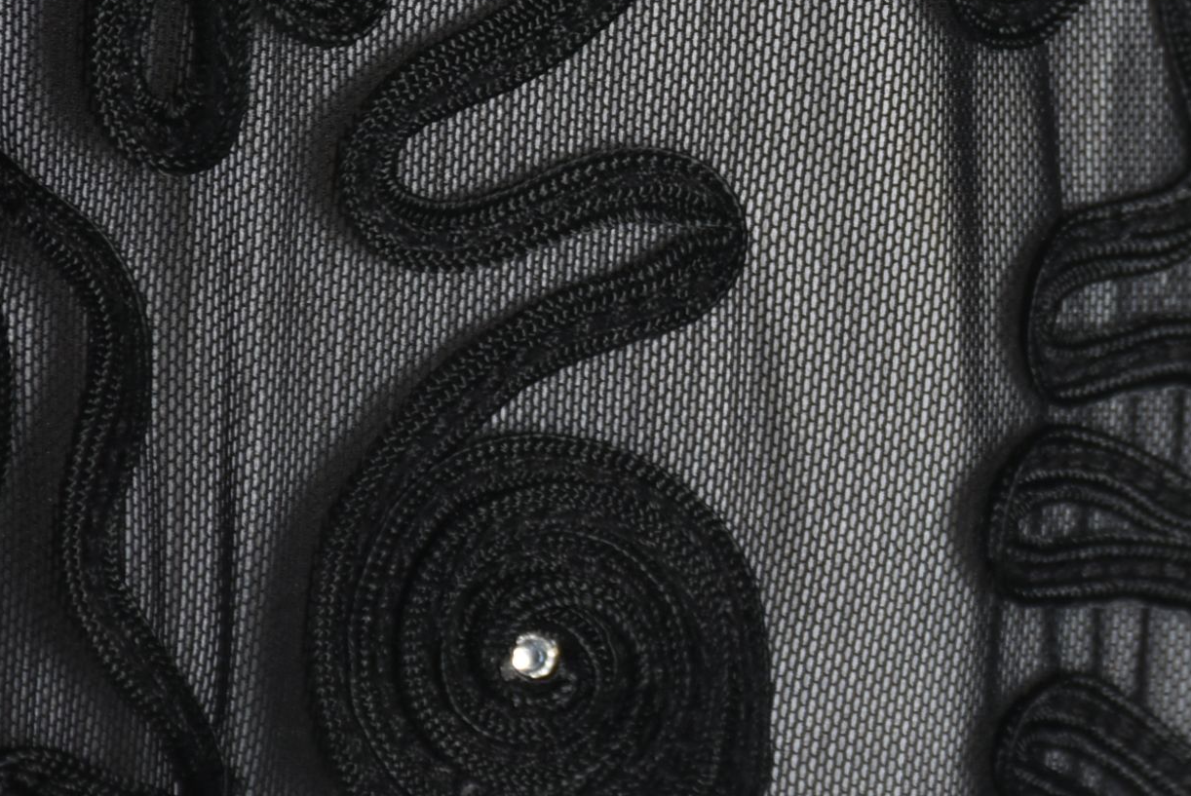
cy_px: 180
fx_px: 17019
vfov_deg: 2.7
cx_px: 1250
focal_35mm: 514
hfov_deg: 4.0
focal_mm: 140
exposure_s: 1/125
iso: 200
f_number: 9
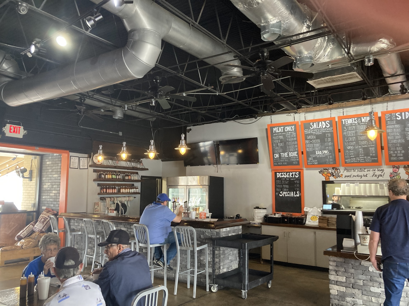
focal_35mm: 28
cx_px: 204
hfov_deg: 63.4
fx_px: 331
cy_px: 153
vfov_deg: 49.7
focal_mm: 3.99
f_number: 1.8
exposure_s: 1/60
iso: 250
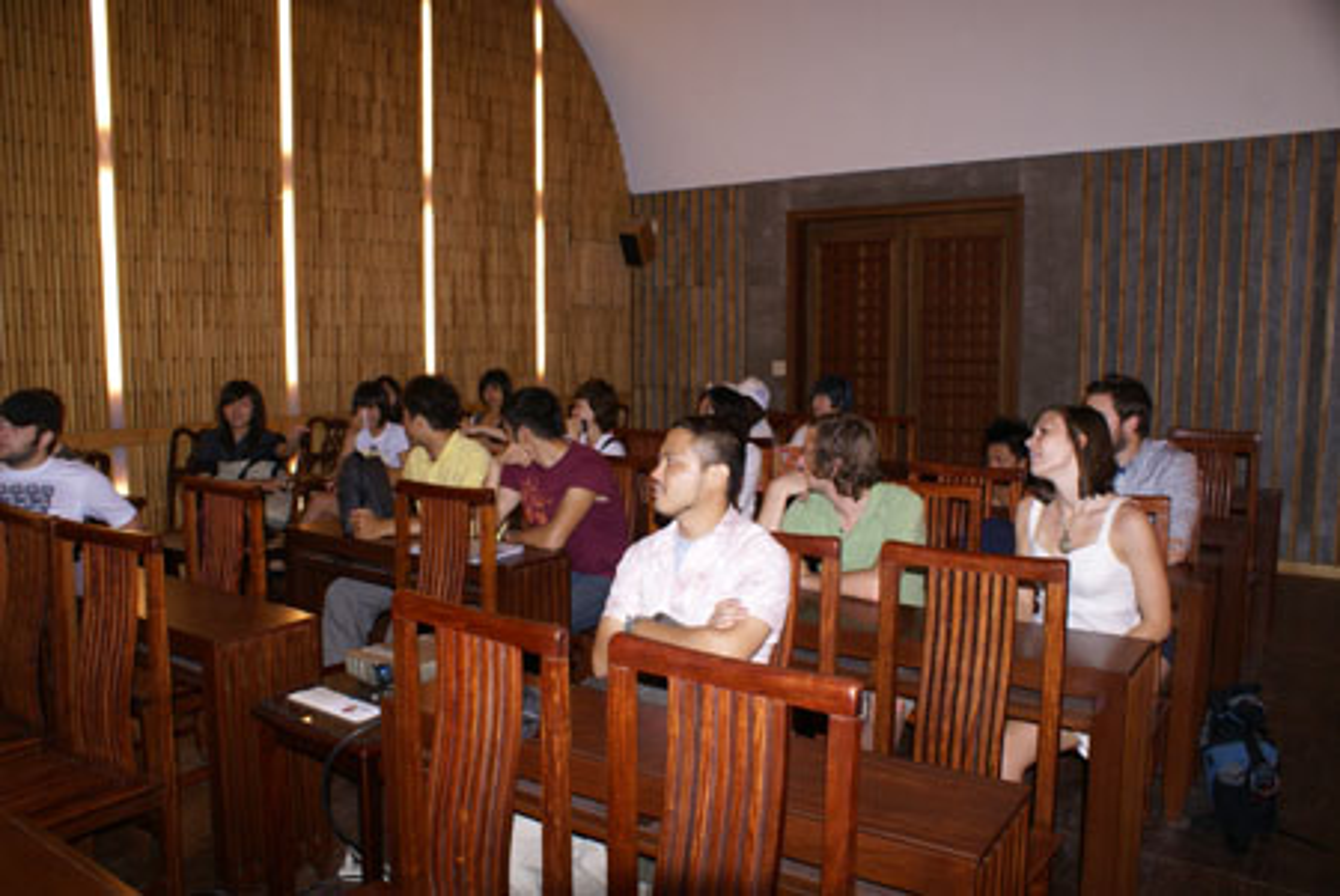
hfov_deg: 67.3
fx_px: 1006
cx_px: 670
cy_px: 448
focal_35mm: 27
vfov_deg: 48.0
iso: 400
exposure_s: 1/60
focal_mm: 18
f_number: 5.6
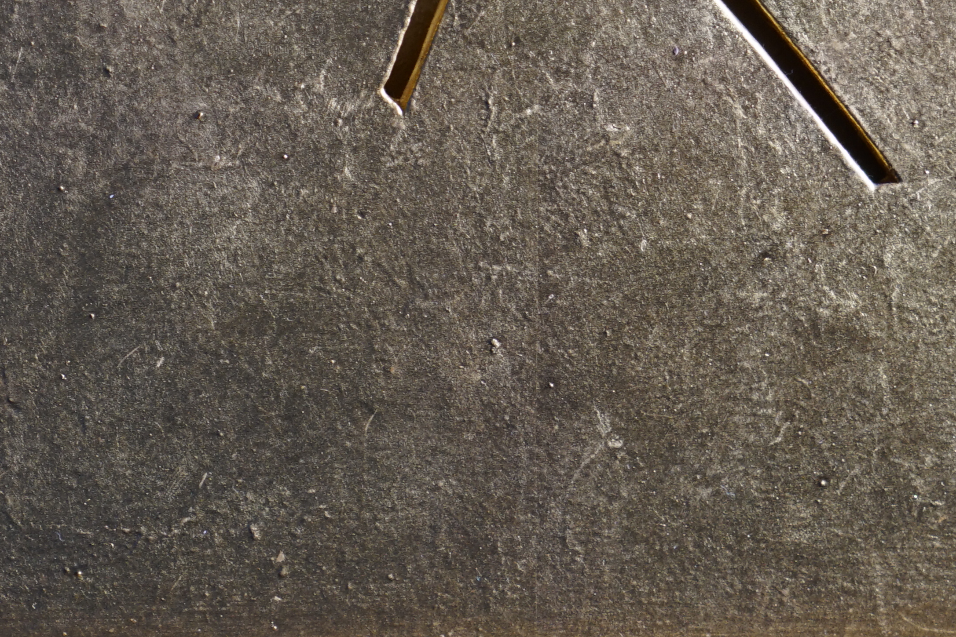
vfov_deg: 7.5
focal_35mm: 183
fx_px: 4860
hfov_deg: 11.2
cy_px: -7
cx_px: 591
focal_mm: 50
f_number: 4
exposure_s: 1/60
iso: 400
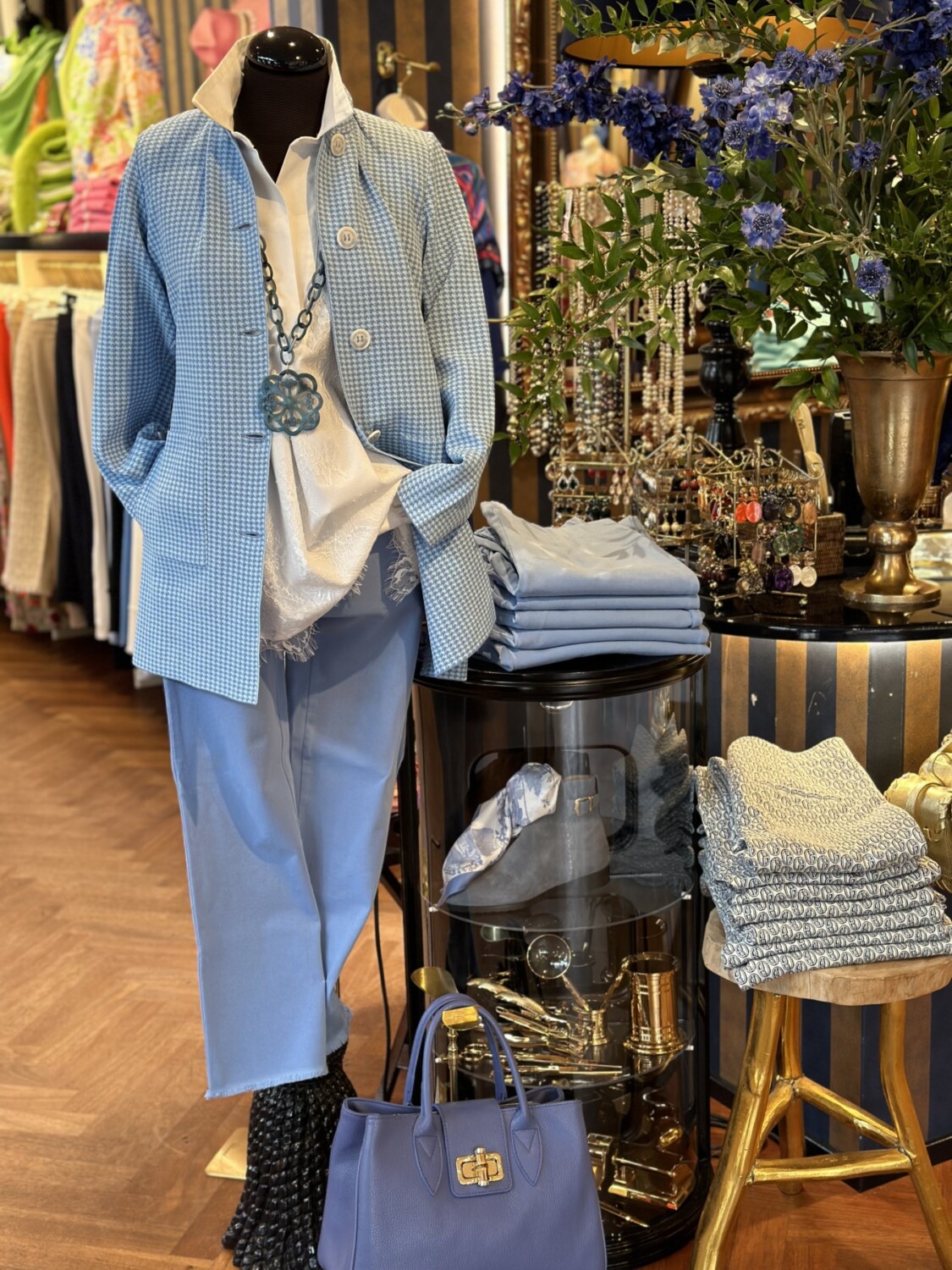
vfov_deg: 39.7
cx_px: 476
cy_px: 635
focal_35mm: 48
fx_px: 1760
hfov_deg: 30.3
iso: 100
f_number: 1.78
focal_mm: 6.86
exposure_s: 1/100
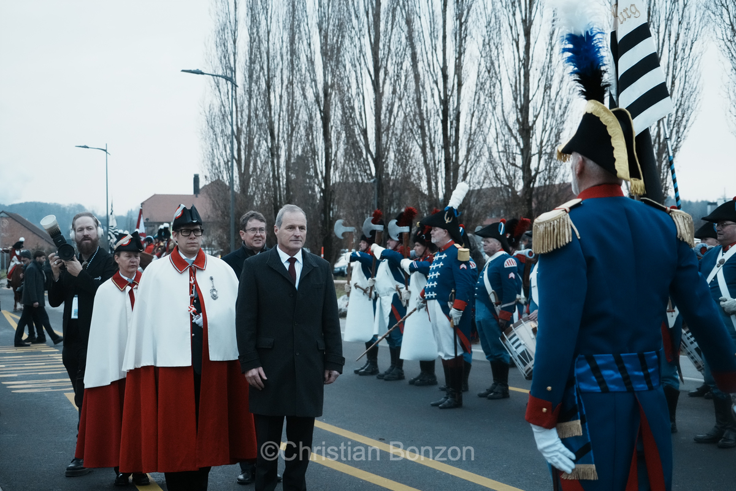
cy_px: 246
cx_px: 368
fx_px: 1124
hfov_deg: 36.2
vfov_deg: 24.6
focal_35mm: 55
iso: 4000
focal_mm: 55
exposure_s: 1/500
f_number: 5
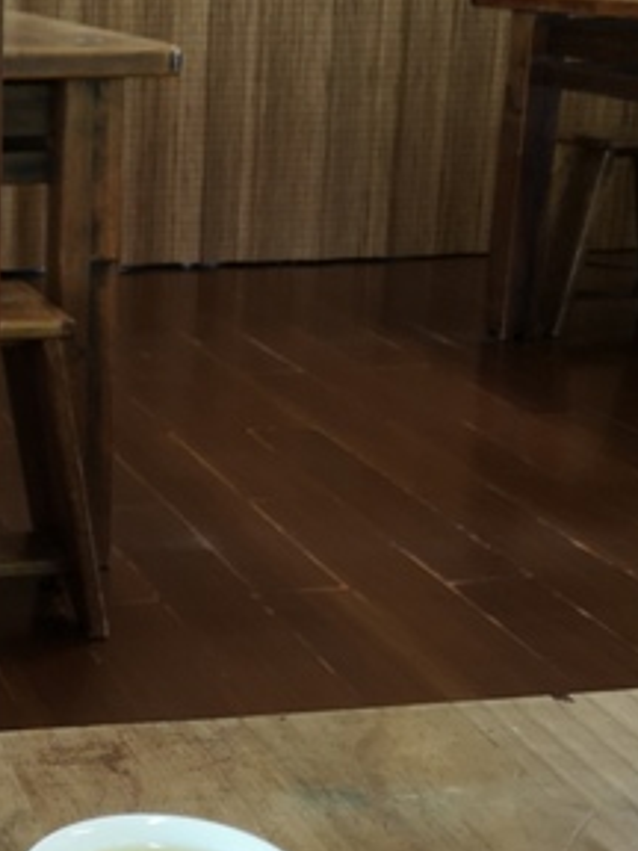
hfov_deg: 18.8
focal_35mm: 75
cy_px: 488
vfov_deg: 26.0
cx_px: -89
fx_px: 1843
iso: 200
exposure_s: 1/45
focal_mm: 3.95
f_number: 1.8
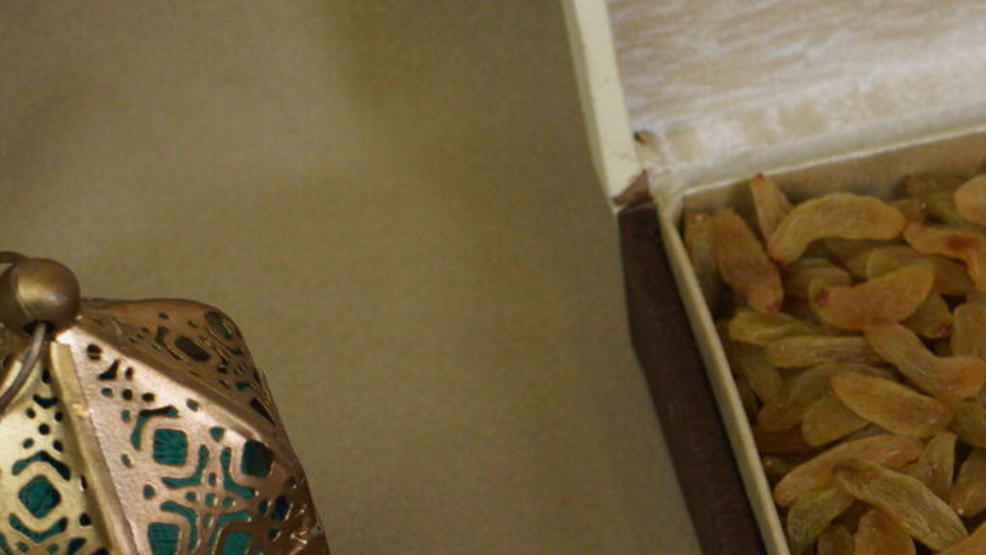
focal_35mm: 193
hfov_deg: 10.6
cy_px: 543
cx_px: 1654
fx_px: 5046
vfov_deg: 6.3
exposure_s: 1/160
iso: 1600
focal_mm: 50
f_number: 5
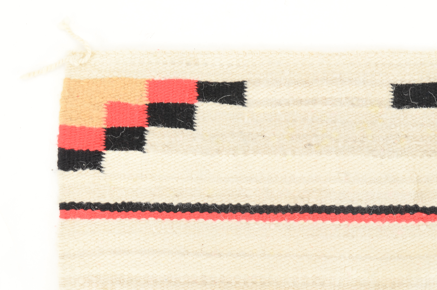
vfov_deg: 16.5
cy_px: 145
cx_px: 218
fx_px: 999
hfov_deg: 24.7
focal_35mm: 82
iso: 320
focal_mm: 55
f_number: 11
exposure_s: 1/80
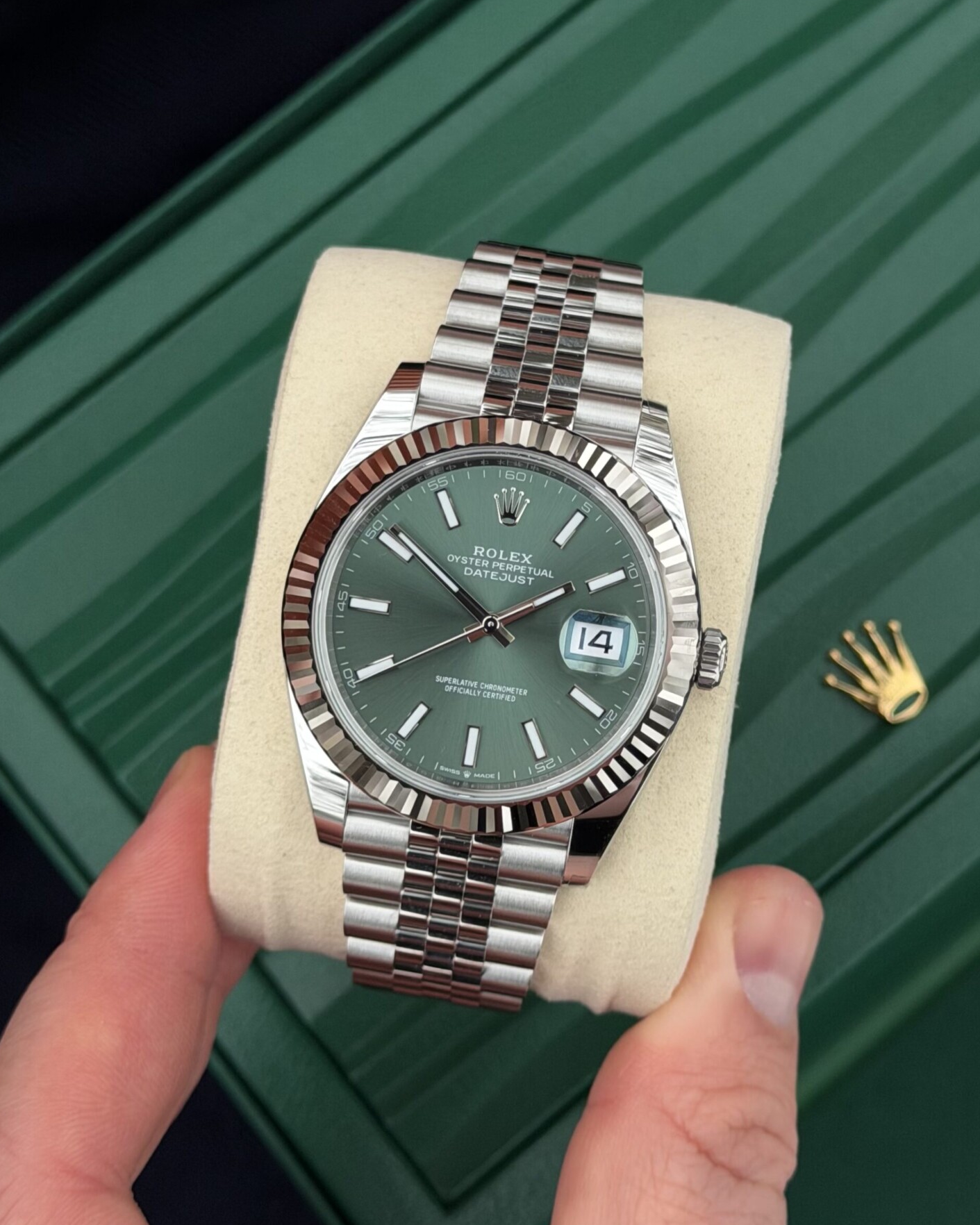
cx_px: 483
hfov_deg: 29.7
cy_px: 616
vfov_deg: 36.7
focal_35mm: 51
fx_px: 1849
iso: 50
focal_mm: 6.76
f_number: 1.78
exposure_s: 1/122
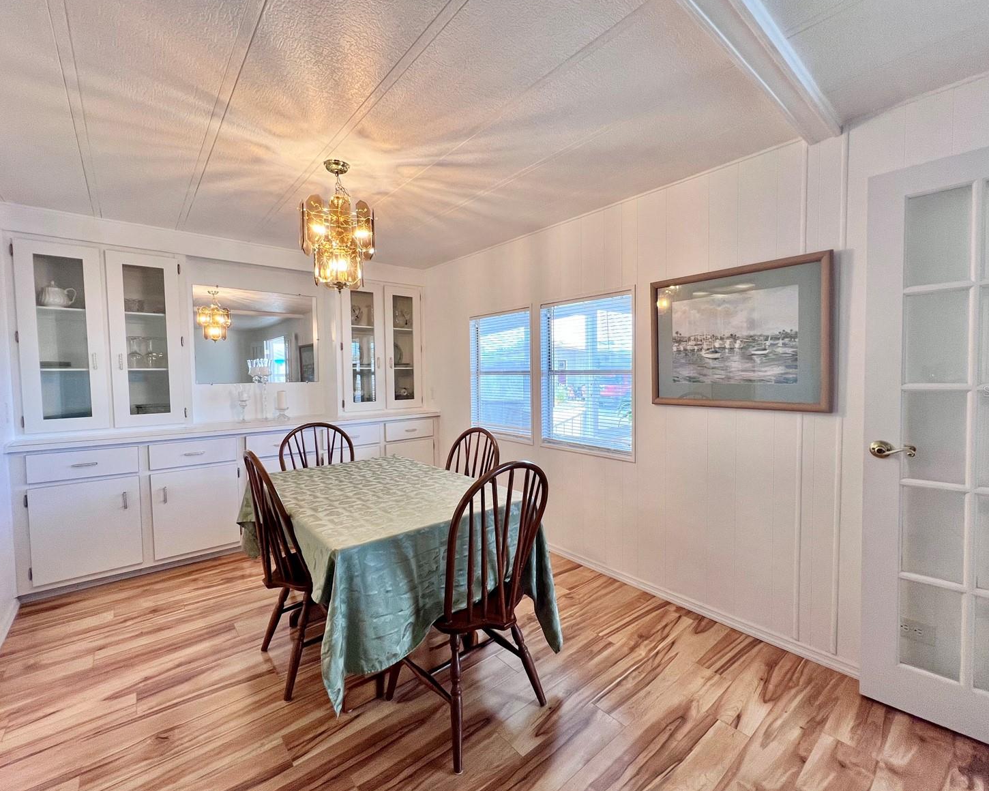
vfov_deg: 88.0
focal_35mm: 14
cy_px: 391
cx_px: 502
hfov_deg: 100.7
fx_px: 410
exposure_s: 1/120
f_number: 1.8
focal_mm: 1.57
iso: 100
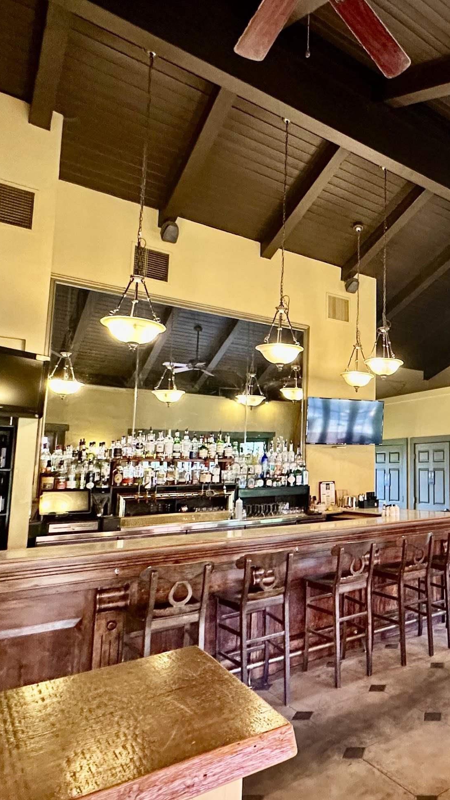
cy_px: 413
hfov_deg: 41.6
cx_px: 448
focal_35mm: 24
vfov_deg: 76.3
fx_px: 509
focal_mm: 2.22
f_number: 2.2
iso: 500
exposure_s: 1/60
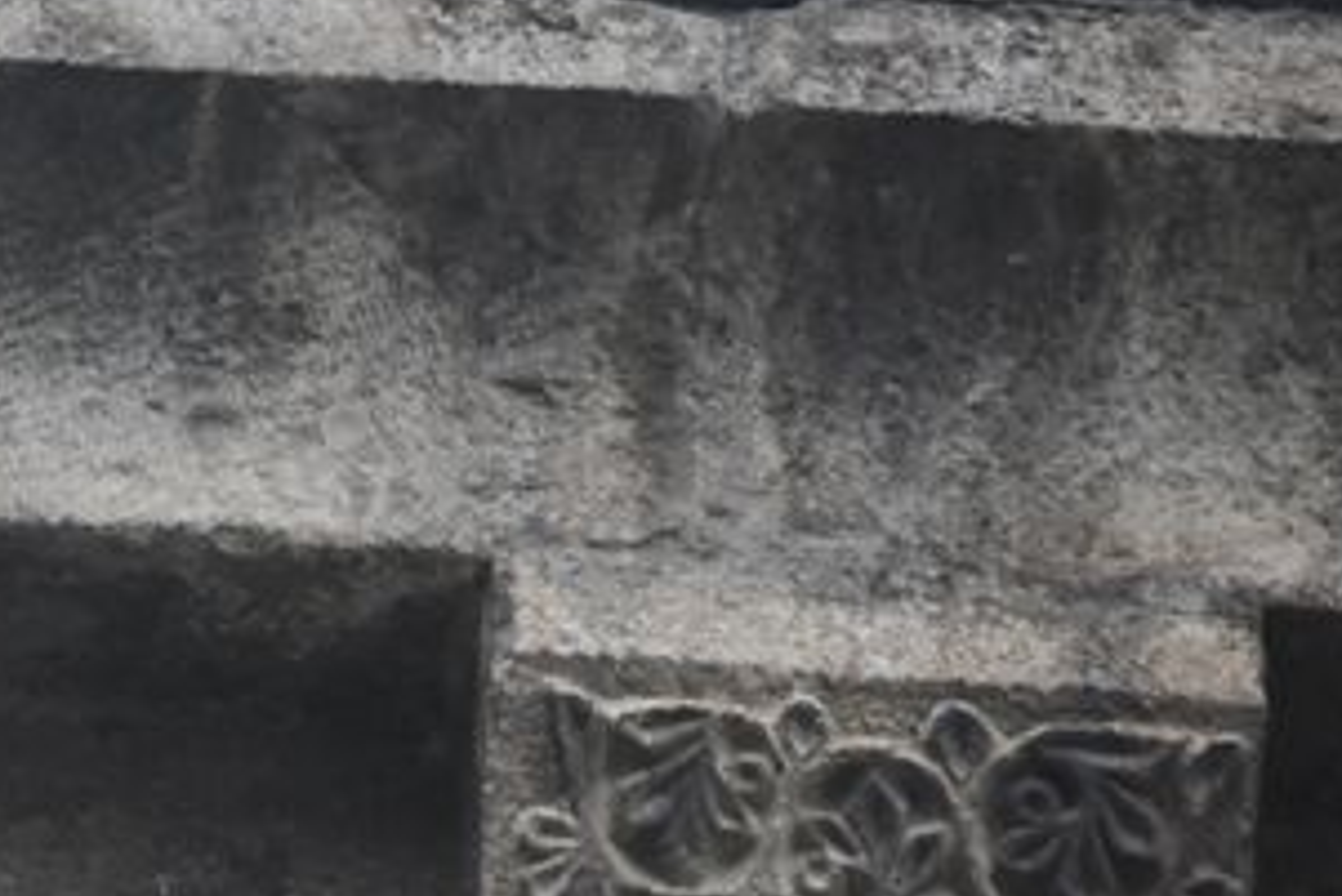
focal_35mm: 969
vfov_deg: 1.4
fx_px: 36128
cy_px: 1150
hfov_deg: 2.1
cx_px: -789
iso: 1100
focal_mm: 185
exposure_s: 1/500
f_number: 5.6
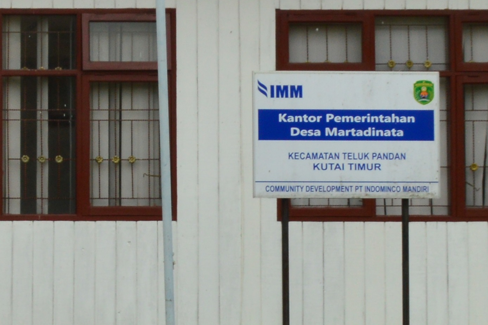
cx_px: -232
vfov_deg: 8.7
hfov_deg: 12.5
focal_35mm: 157
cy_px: -2
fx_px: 2128
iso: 200
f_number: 13
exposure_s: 1/250
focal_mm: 25
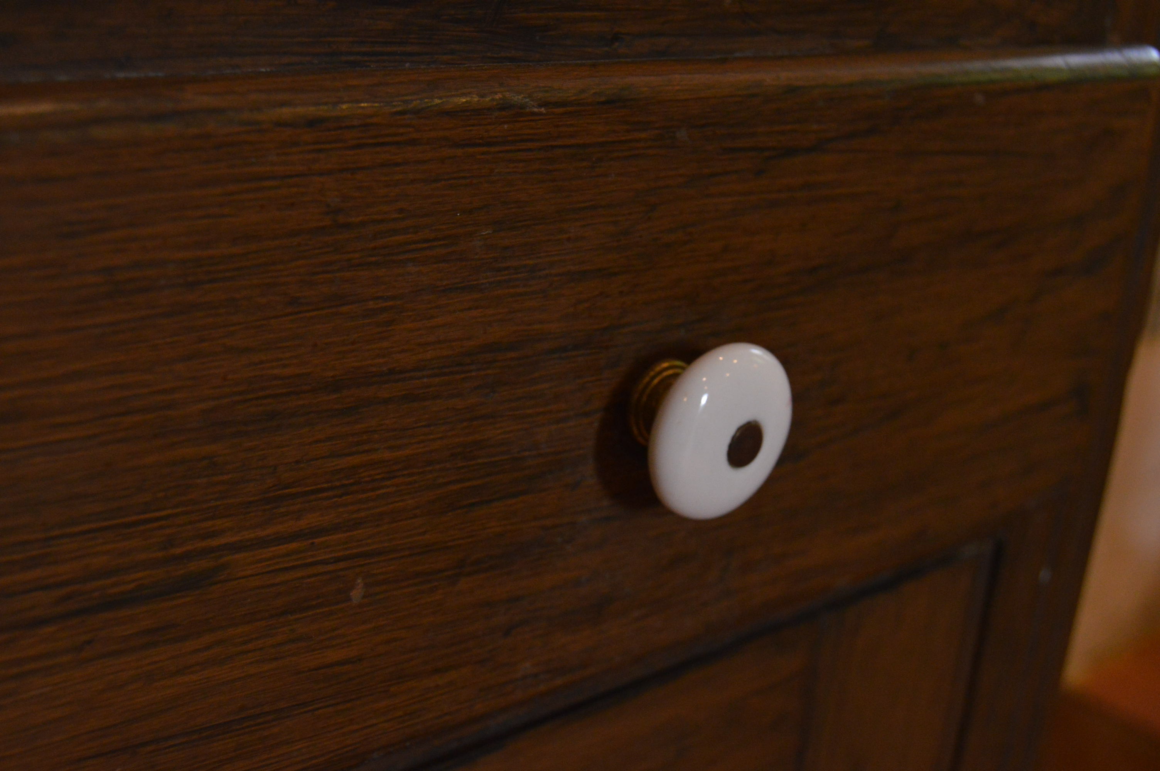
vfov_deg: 28.0
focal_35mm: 48
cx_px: 580
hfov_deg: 41.1
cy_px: 386
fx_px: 1545
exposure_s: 1/50
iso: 1600
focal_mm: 32
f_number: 6.3
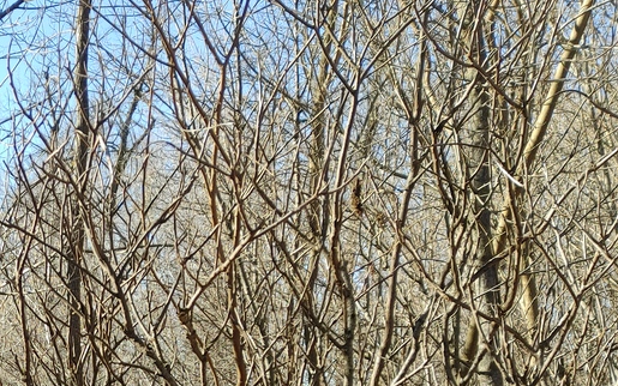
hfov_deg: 25.3
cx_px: -24
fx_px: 1297
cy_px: 571
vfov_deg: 15.7
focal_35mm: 77
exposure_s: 1/704
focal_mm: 5.58
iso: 50
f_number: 1.8
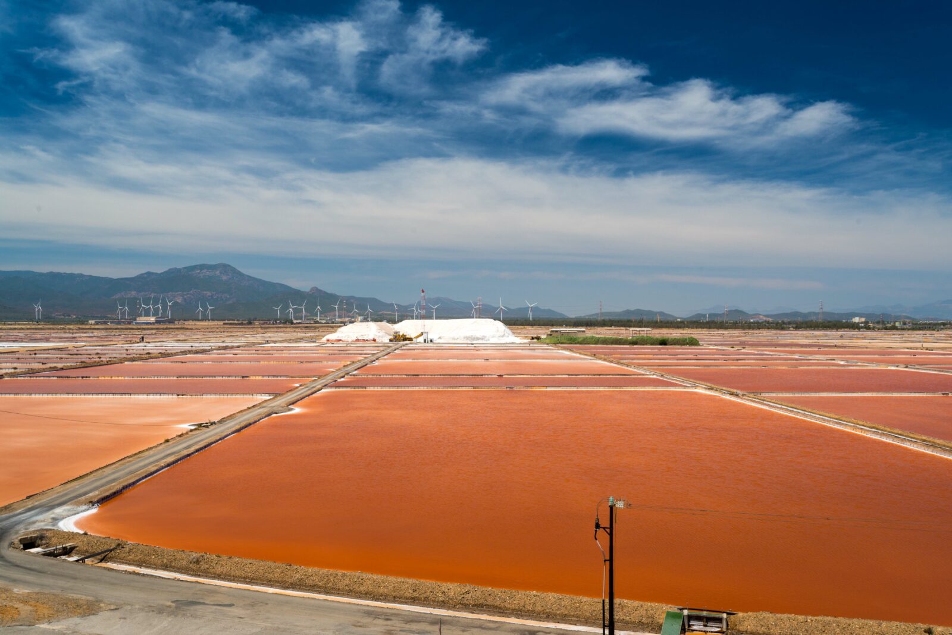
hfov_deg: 54.4
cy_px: 318
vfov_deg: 37.9
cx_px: 476
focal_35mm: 35
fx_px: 926
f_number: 11
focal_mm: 35
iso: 200
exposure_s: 1/125
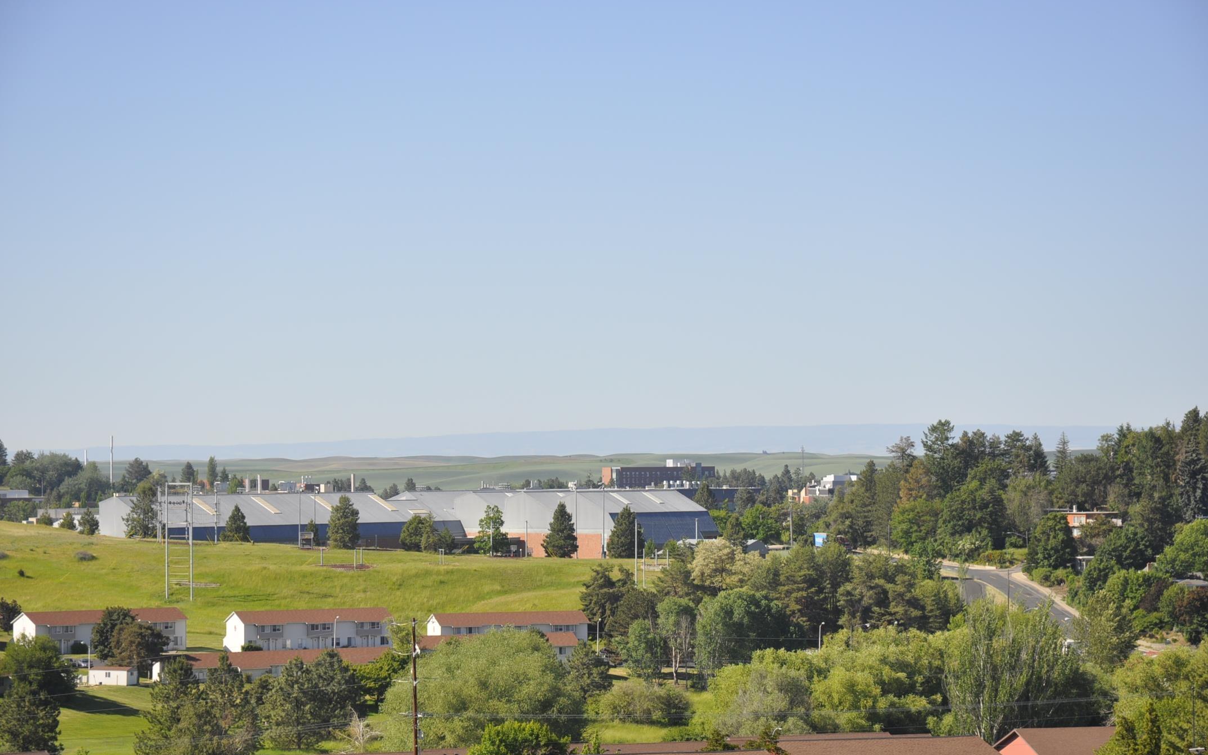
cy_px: 390
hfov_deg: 19.5
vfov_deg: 12.2
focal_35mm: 107
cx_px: 604
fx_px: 3523
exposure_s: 1/640
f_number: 6.3
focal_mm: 70
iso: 200
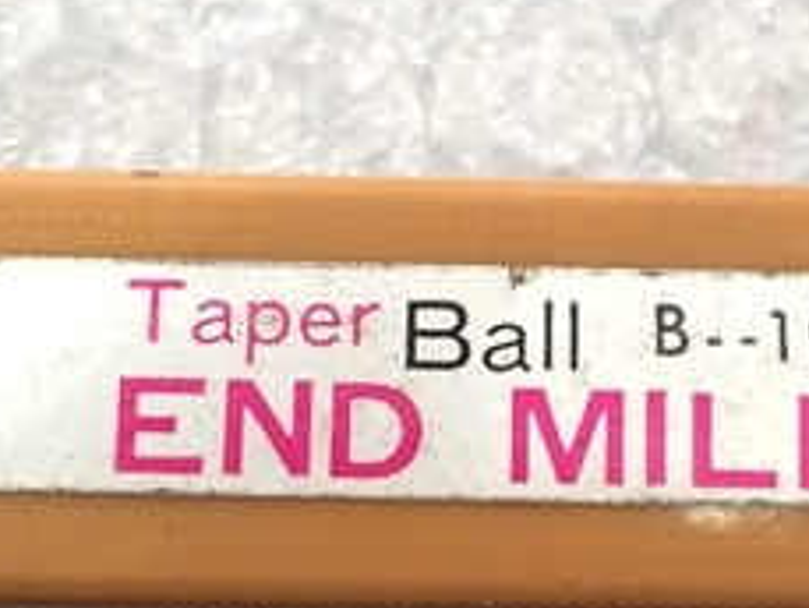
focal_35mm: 81
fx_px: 1894
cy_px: 403
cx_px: 526
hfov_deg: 24.0
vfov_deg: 18.2
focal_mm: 4.15
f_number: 2.2
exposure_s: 1/30
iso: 64
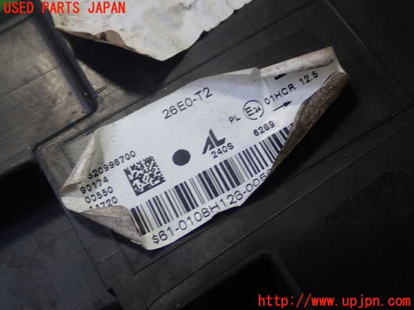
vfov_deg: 29.7
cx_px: 207
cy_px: 155
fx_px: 586
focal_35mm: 49
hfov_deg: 38.9
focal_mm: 8.99
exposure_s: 1/60
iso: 200
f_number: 3.2
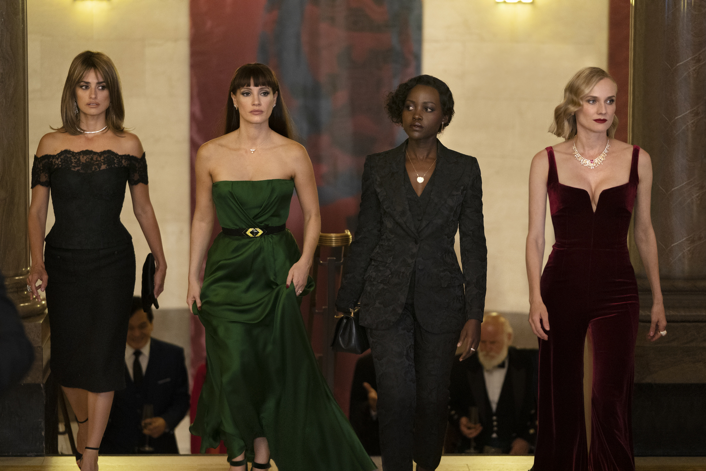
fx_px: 2196
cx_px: 353
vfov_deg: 12.2
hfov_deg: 18.3
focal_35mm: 112
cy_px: 236
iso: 4000
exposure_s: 1/200
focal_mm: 112
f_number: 2.8
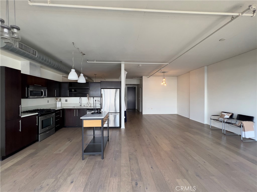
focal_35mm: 13
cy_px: 96
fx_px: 96
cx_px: 128
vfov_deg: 89.9
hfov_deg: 106.2
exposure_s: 1/120
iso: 80
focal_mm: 1.57
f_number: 1.8
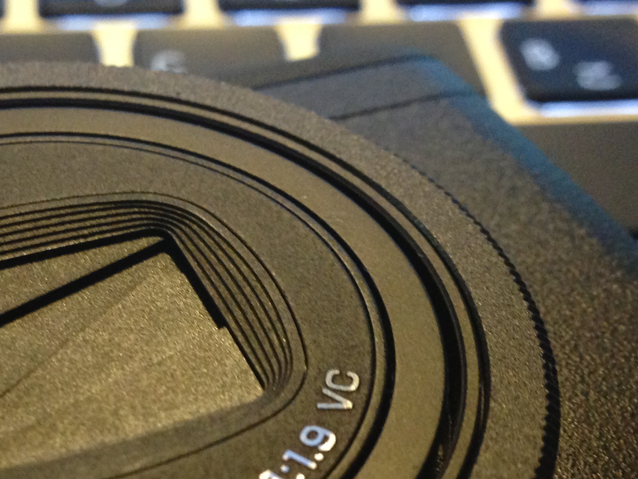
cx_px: 189
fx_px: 1456
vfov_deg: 18.5
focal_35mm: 79
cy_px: 376
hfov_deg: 24.5
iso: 250
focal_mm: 4.13
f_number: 2.4
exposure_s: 1/20
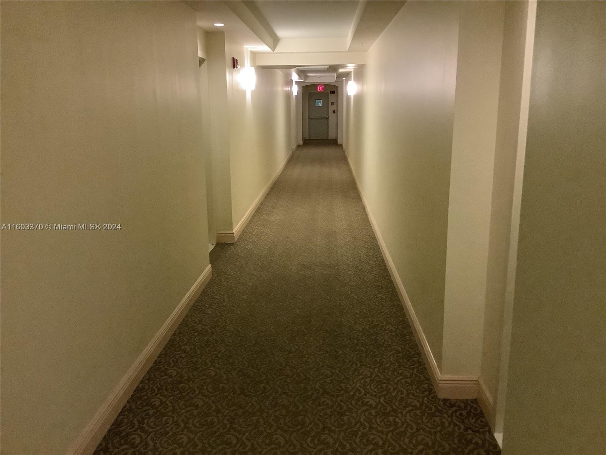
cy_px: 228
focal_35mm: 31
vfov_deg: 45.4
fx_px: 543
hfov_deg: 58.4
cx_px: 303
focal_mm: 3.3
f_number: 2.4
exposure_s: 1/25
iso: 640
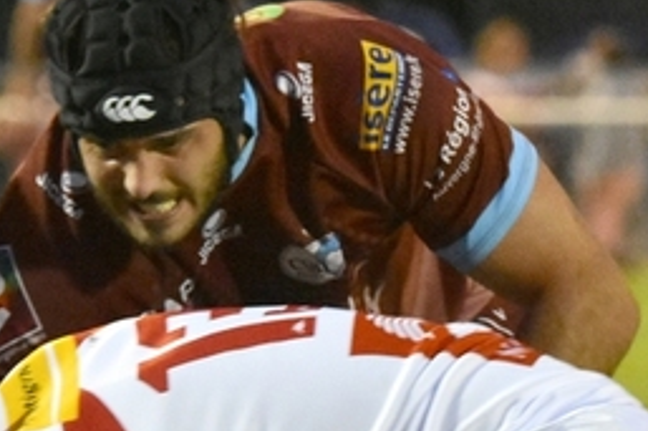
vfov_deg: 1.6
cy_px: 401
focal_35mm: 865
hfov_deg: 2.4
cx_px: 292
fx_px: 15552
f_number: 5.3
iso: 6400
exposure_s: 1/500
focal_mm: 185
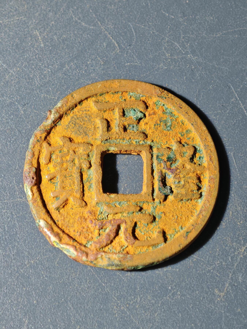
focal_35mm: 104
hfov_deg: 14.2
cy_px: 164
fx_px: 989
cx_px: 124
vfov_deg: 18.9
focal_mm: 9
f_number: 2
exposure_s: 1/120
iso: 250
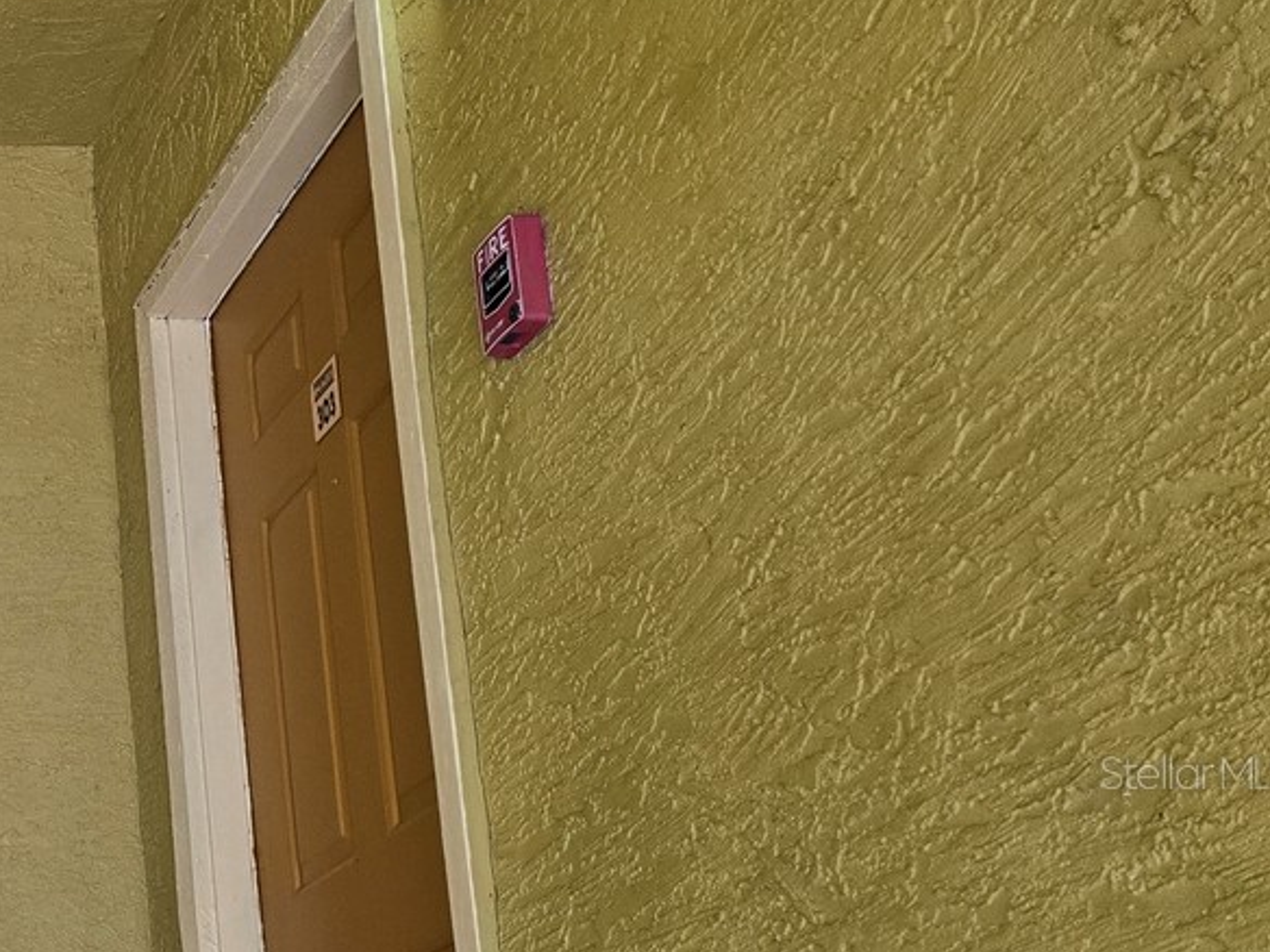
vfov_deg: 22.9
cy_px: 772
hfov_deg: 25.8
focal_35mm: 63
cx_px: -435
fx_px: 2311
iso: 200
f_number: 1.7
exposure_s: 1/180
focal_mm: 6.3
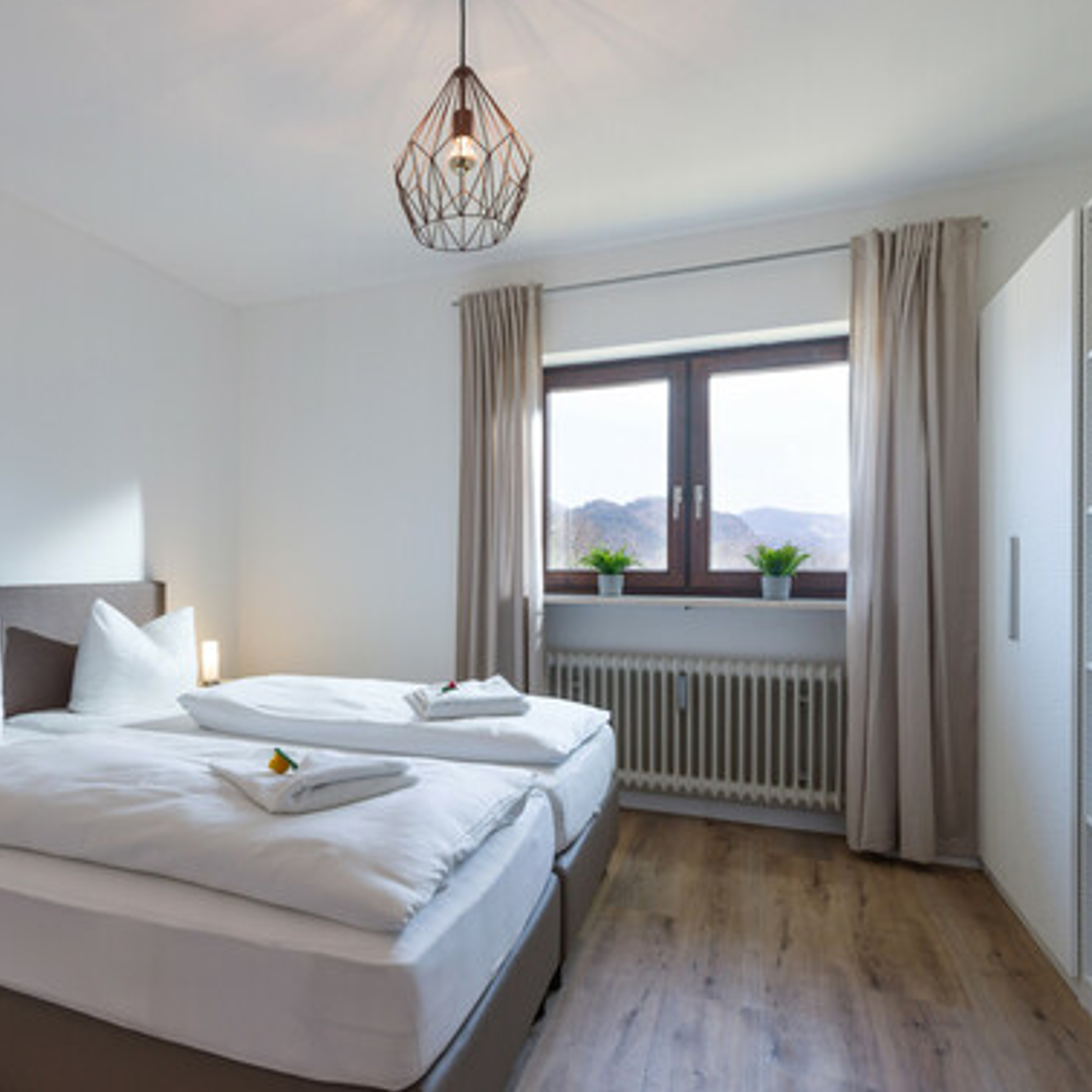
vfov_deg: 69.6
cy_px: 572
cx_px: 332
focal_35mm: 22
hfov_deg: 67.0
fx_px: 785
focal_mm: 21
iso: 400
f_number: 8
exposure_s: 1/30
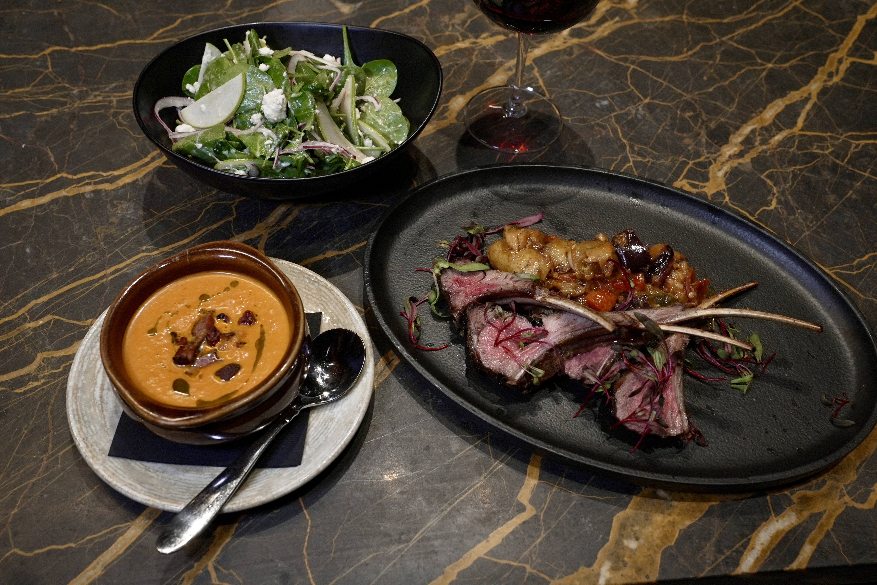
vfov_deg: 38.9
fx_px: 829
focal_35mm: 34
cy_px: 292
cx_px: 438
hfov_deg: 55.8
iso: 1000
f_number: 5.6
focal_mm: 34
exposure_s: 1/60
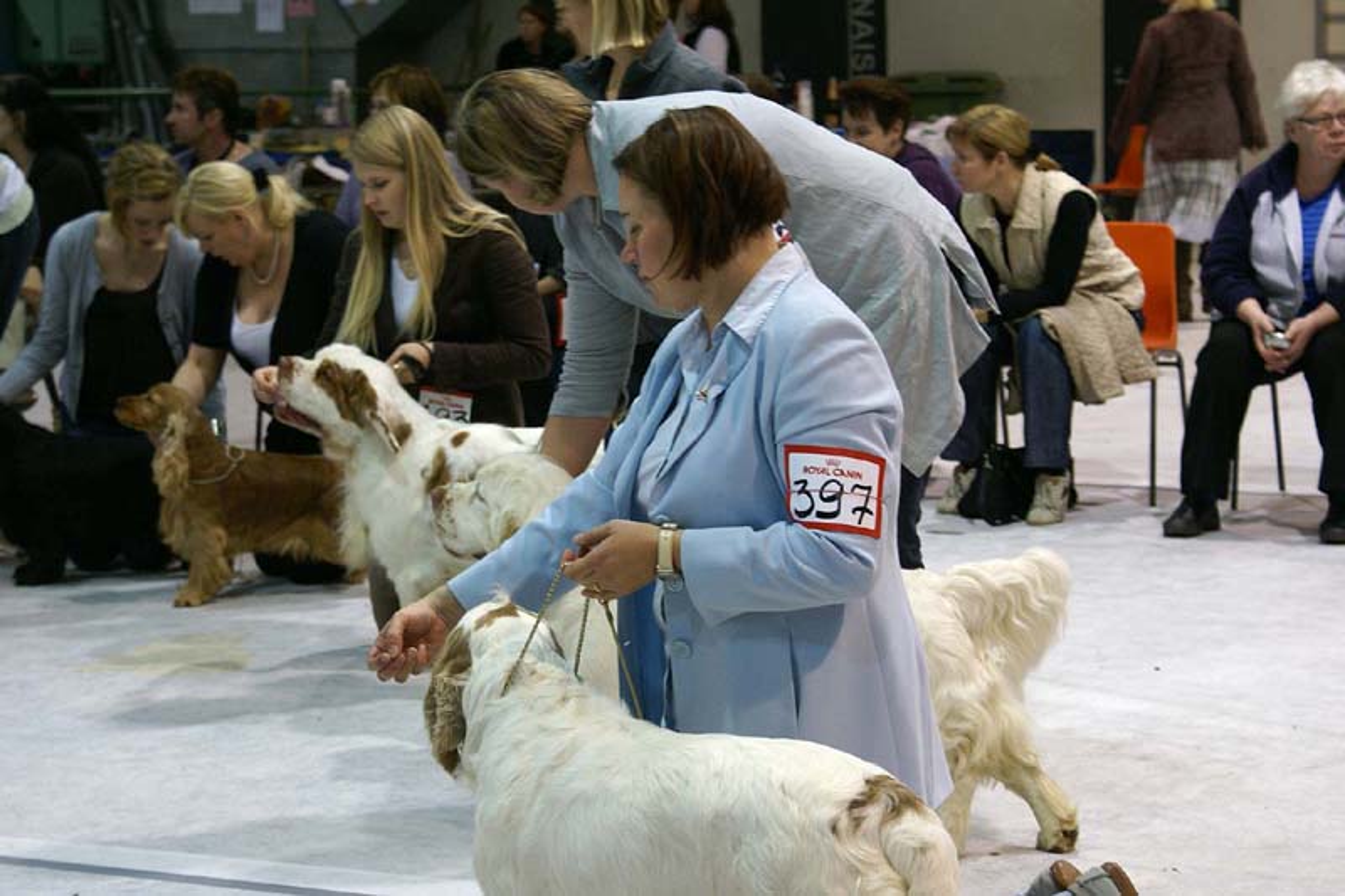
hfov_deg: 22.6
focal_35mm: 90
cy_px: 448
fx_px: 3362
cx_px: 672
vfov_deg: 15.2
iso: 400
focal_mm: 60
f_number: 5.6
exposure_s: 1/40
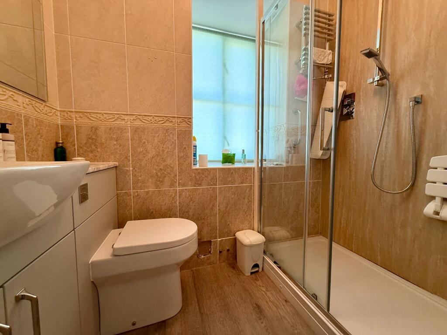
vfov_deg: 85.7
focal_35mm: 14
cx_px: 224
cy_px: 168
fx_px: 181
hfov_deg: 102.1
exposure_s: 1/100
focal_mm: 2.22
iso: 160
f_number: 2.2
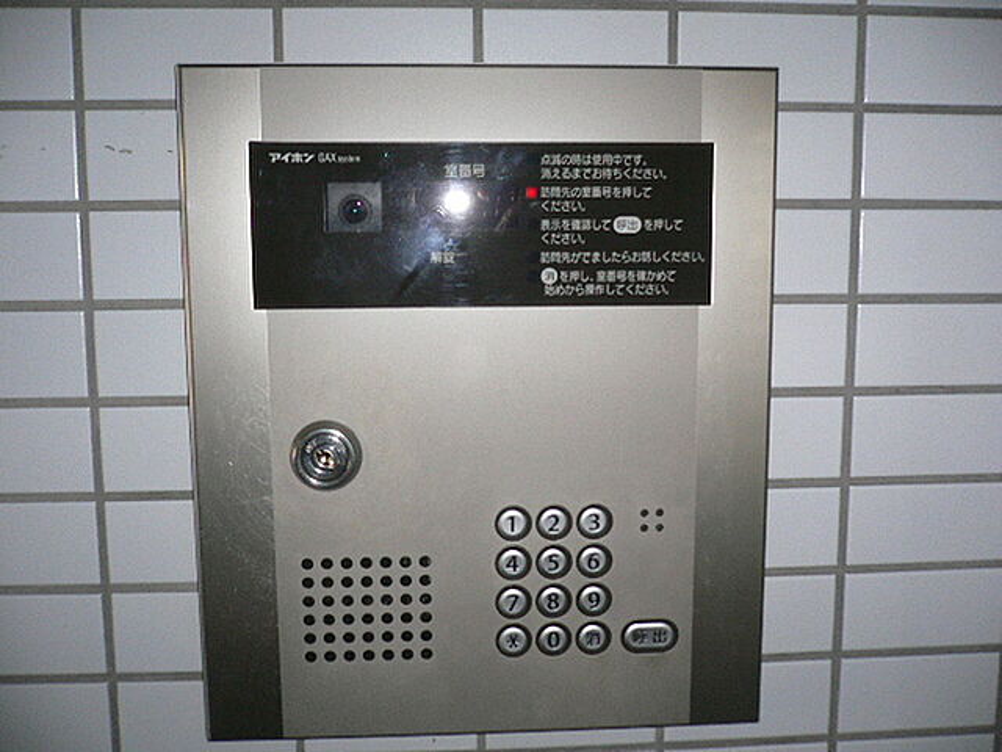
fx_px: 1013
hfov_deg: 52.6
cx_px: 501
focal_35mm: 35
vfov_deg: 40.7
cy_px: 376
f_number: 2.8
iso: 100
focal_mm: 5.8
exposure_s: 1/60
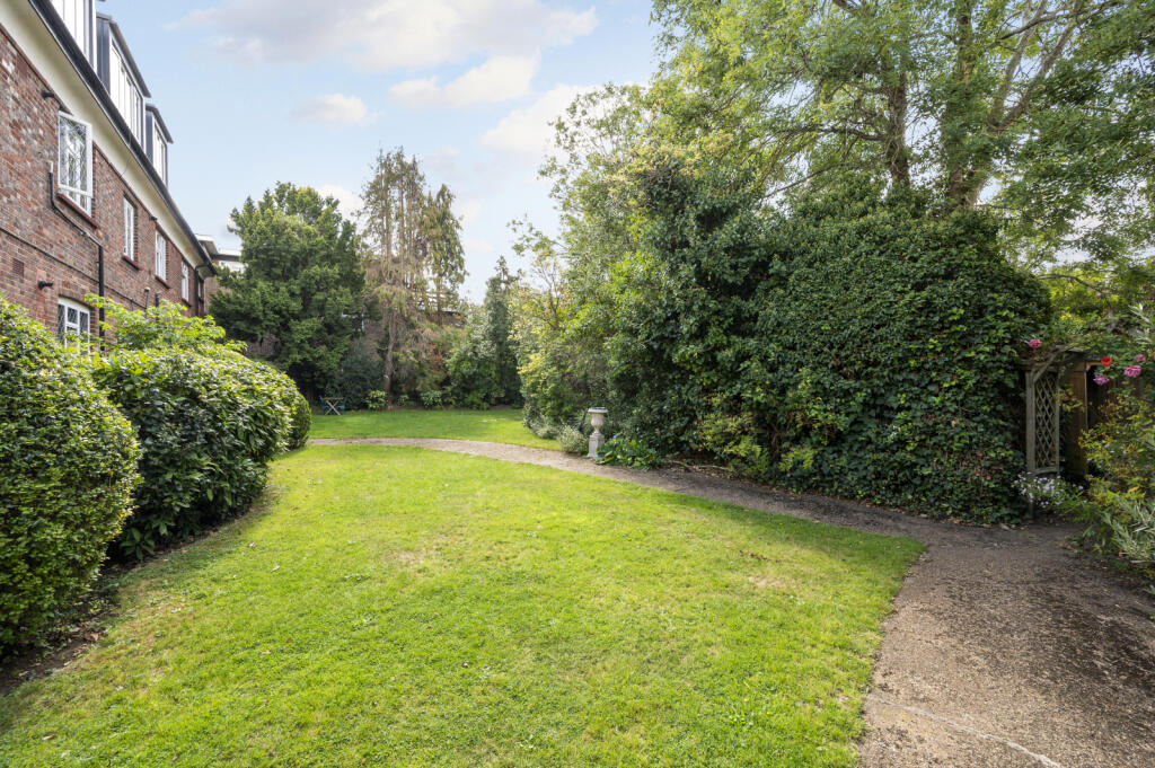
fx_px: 449
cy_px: 384
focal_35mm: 14
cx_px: 578
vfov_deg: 81.1
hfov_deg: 104.3
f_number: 8
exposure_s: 1/80
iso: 400
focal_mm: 14
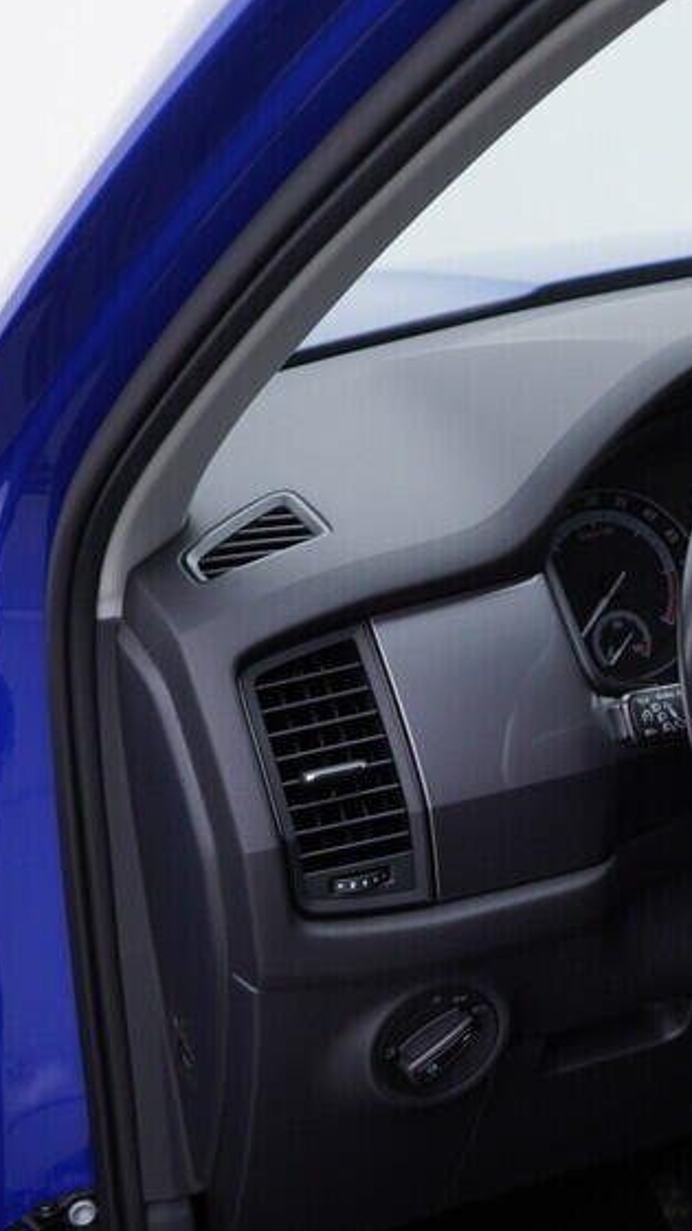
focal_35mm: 69
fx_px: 2251
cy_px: 724
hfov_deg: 16.6
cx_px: 883
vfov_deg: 30.5
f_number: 3.2
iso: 125
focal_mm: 24
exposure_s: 1/50
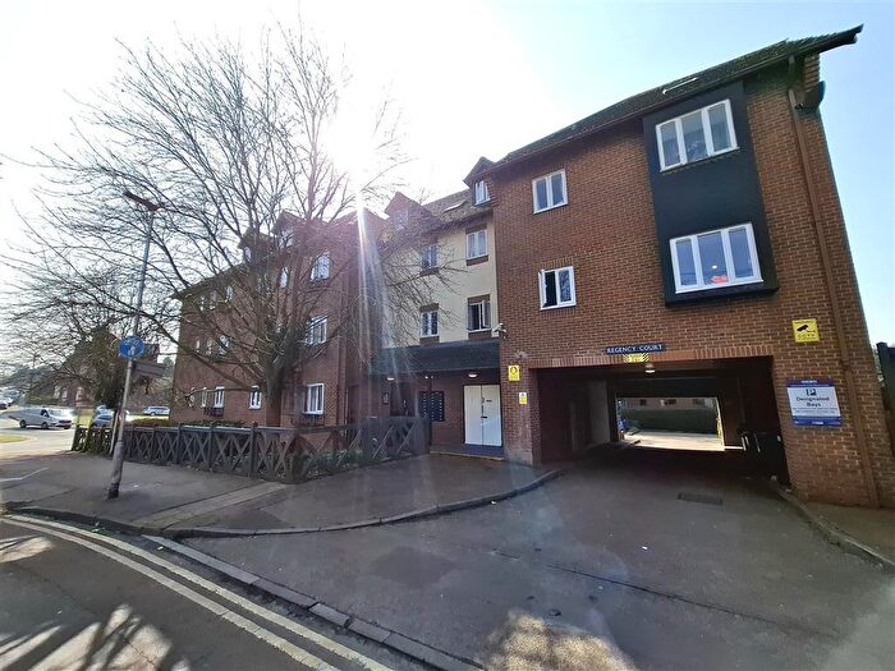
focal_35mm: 13
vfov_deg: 89.9
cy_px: 336
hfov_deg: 106.2
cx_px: 448
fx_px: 336
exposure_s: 1/1429
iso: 40
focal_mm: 1.74
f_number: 2.2
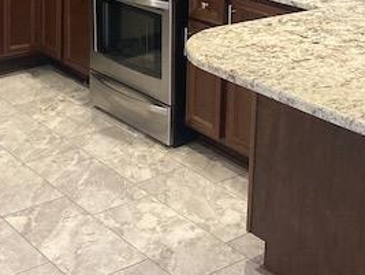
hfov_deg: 28.9
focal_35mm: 67
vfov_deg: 20.9
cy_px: -30
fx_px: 707
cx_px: 160
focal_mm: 3.99
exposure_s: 1/60
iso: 320
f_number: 1.8
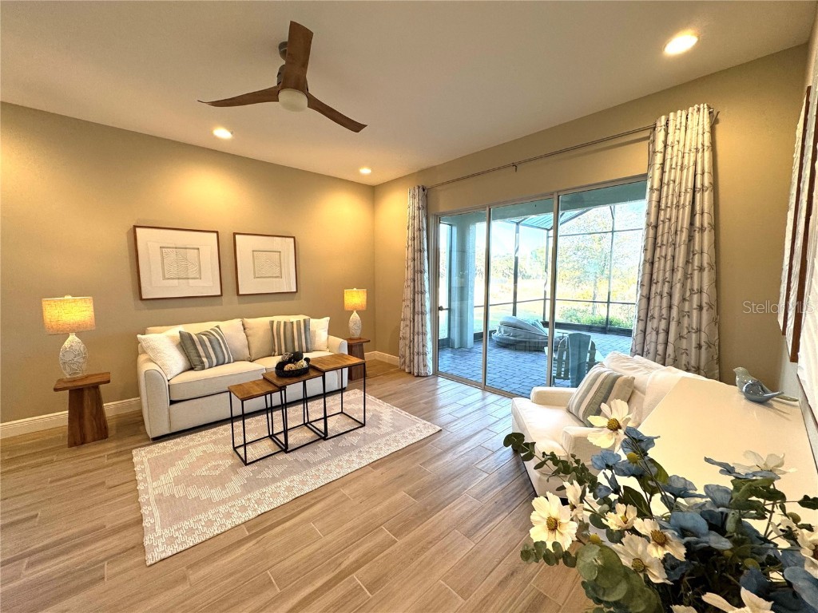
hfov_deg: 102.1
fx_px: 331
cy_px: 306
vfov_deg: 85.7
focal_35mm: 14
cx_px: 409
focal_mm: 2.22
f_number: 2.2
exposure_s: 1/120
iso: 160
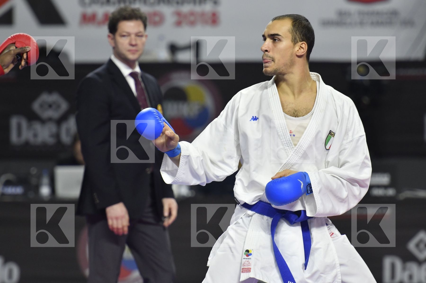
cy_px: 142
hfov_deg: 4.9
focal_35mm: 420
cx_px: 213
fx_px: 4967
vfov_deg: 3.3
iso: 1250
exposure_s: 1/400
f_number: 4
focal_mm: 280
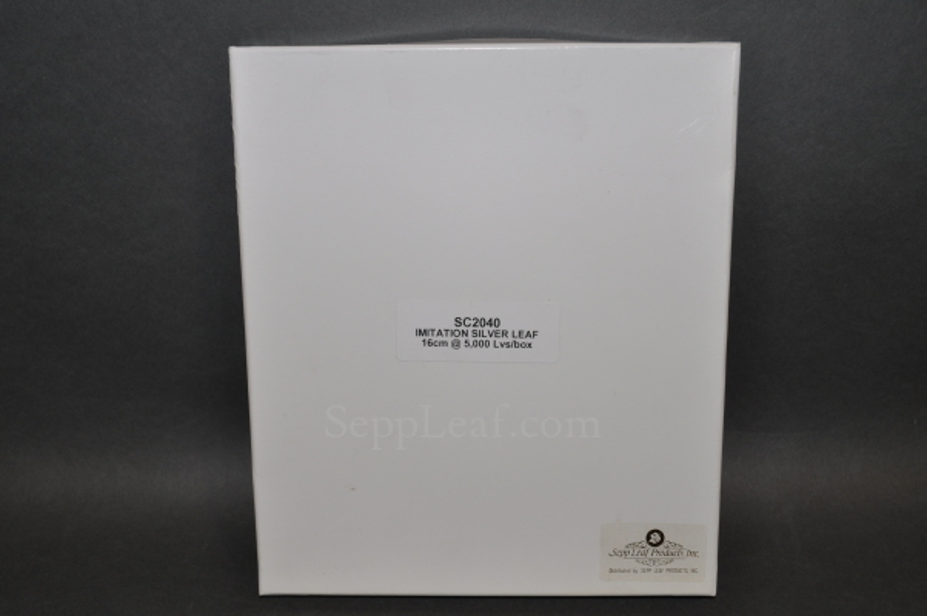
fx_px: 1003
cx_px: 464
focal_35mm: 39
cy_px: 308
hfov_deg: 49.6
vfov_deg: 34.1
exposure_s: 1/125
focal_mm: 26
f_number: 9
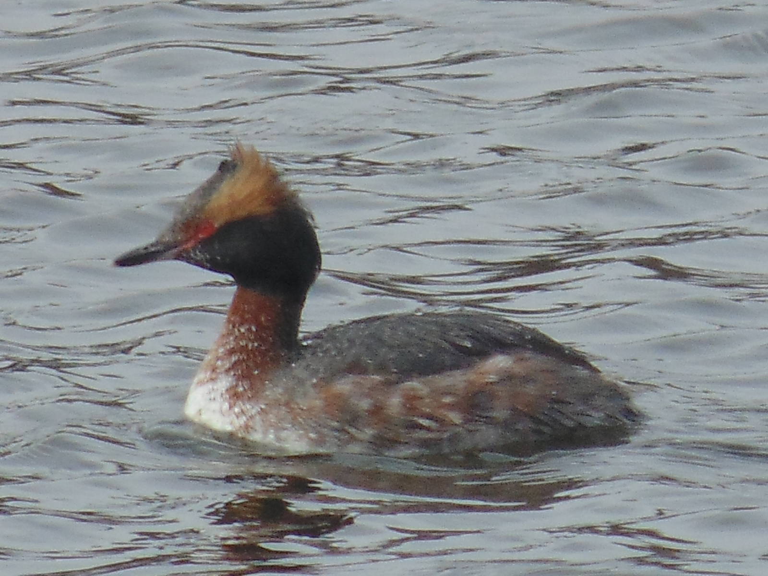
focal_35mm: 580
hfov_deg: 3.4
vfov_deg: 2.6
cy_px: 288
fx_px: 12868
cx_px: 384
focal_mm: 104
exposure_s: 1/400
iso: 80
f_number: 5.9
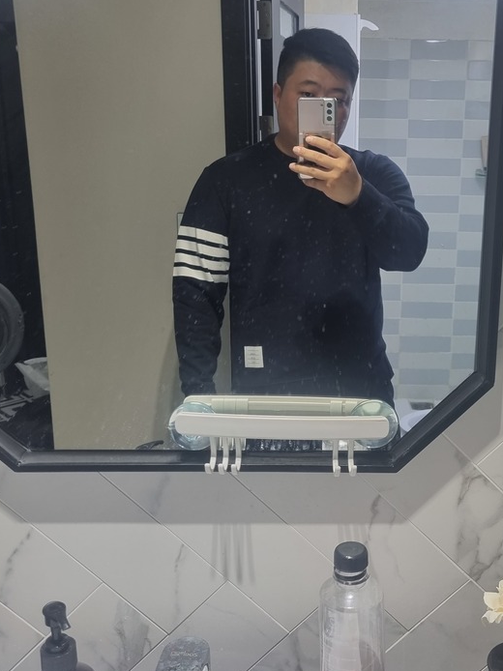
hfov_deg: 35.4
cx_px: 357
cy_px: 319
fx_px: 775
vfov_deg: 46.8
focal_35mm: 40
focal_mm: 5.4
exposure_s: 1/34
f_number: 1.8
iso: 100
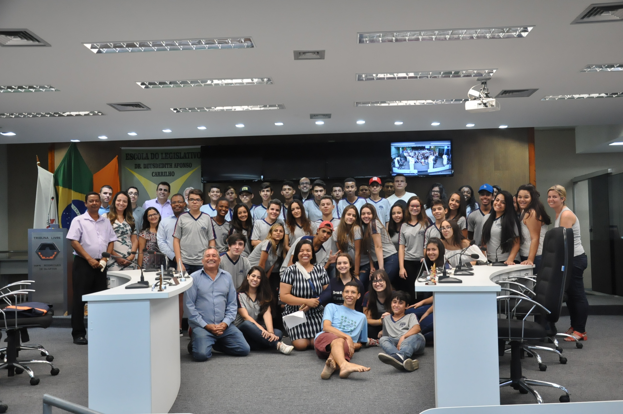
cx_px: 312
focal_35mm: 38
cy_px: 207
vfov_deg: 35.4
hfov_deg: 51.3
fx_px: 648
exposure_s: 1/125
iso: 2000
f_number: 5.6
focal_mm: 25
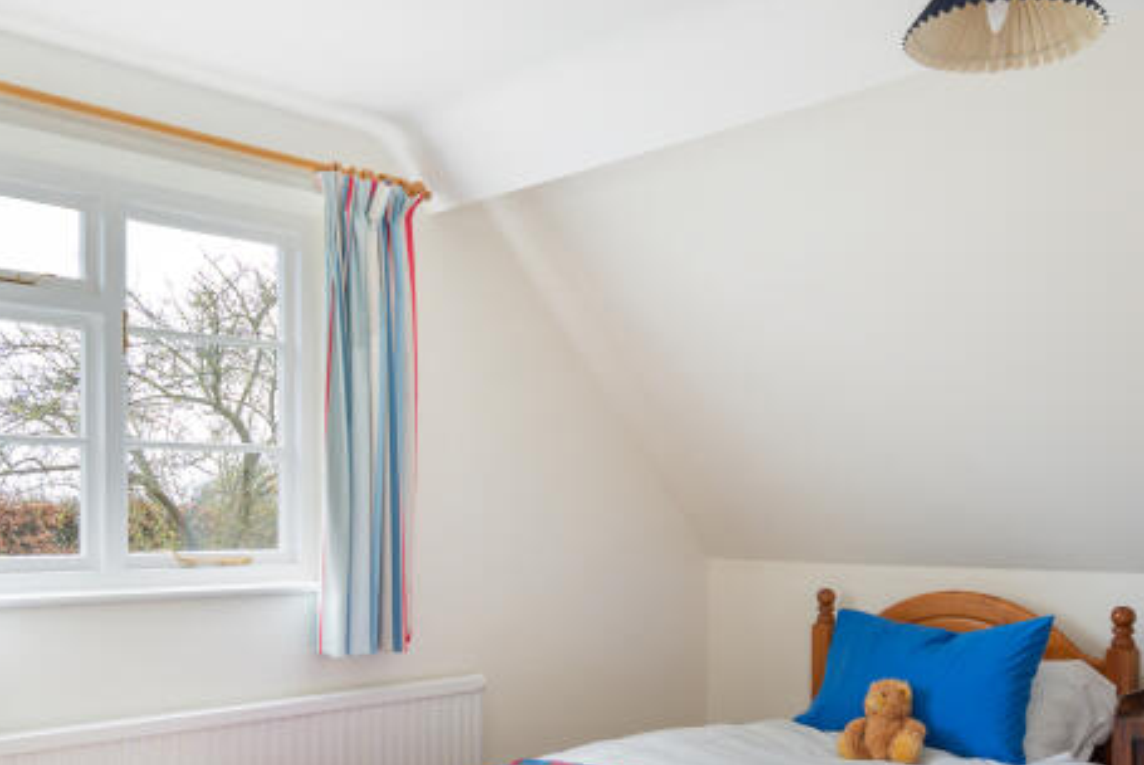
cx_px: 563
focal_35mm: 36
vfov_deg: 36.3
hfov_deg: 53.1
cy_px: 547
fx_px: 1145
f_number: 8
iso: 320
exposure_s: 1/10
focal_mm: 16
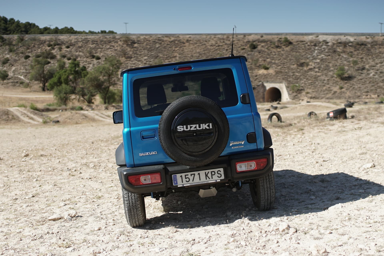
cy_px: 128
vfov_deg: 26.0
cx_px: 192
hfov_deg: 38.2
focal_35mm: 52
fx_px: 555
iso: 100
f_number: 2
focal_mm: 35
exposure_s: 1/4000
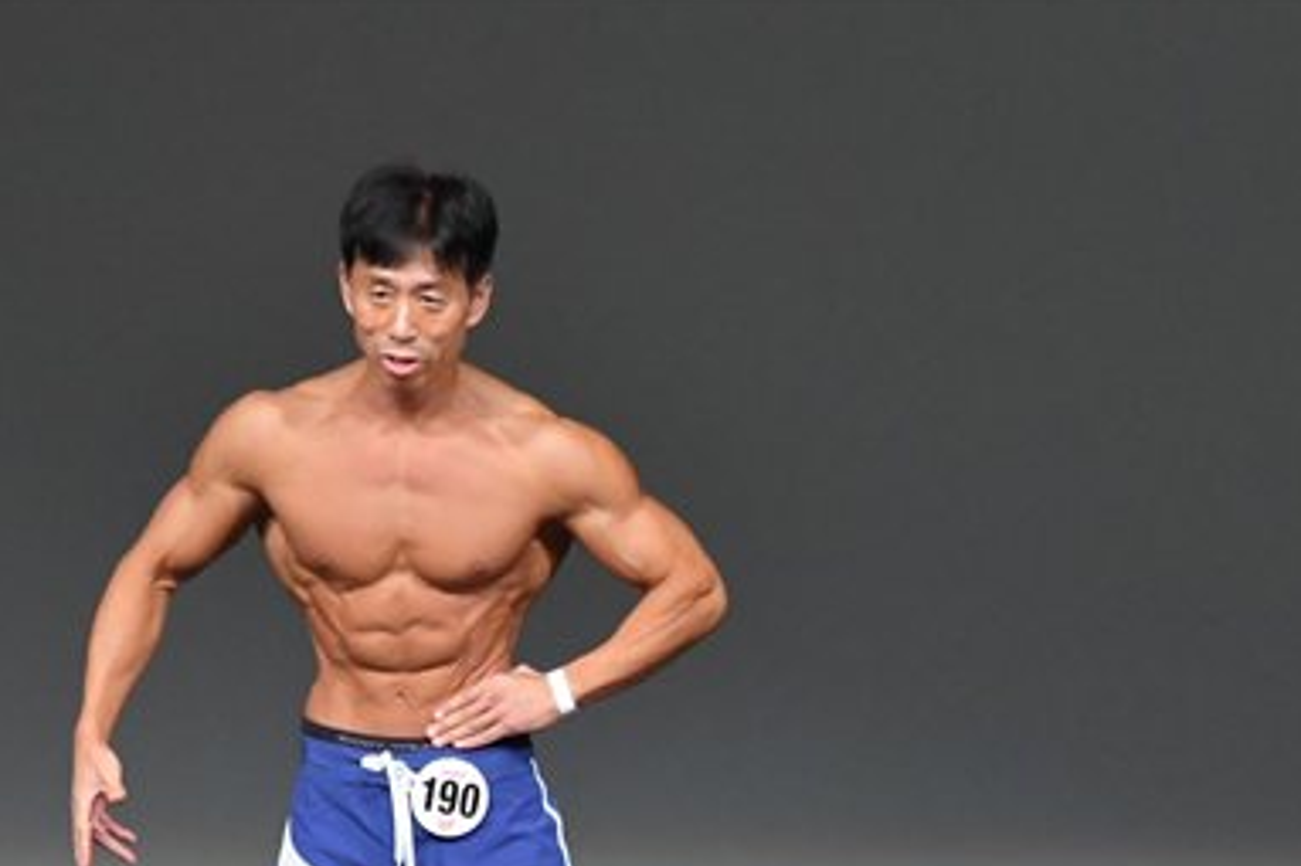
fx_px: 23009
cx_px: 542
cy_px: 856
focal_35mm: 637
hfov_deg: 3.2
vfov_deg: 2.2
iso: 4000
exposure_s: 1/400
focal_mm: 210
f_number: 5.6
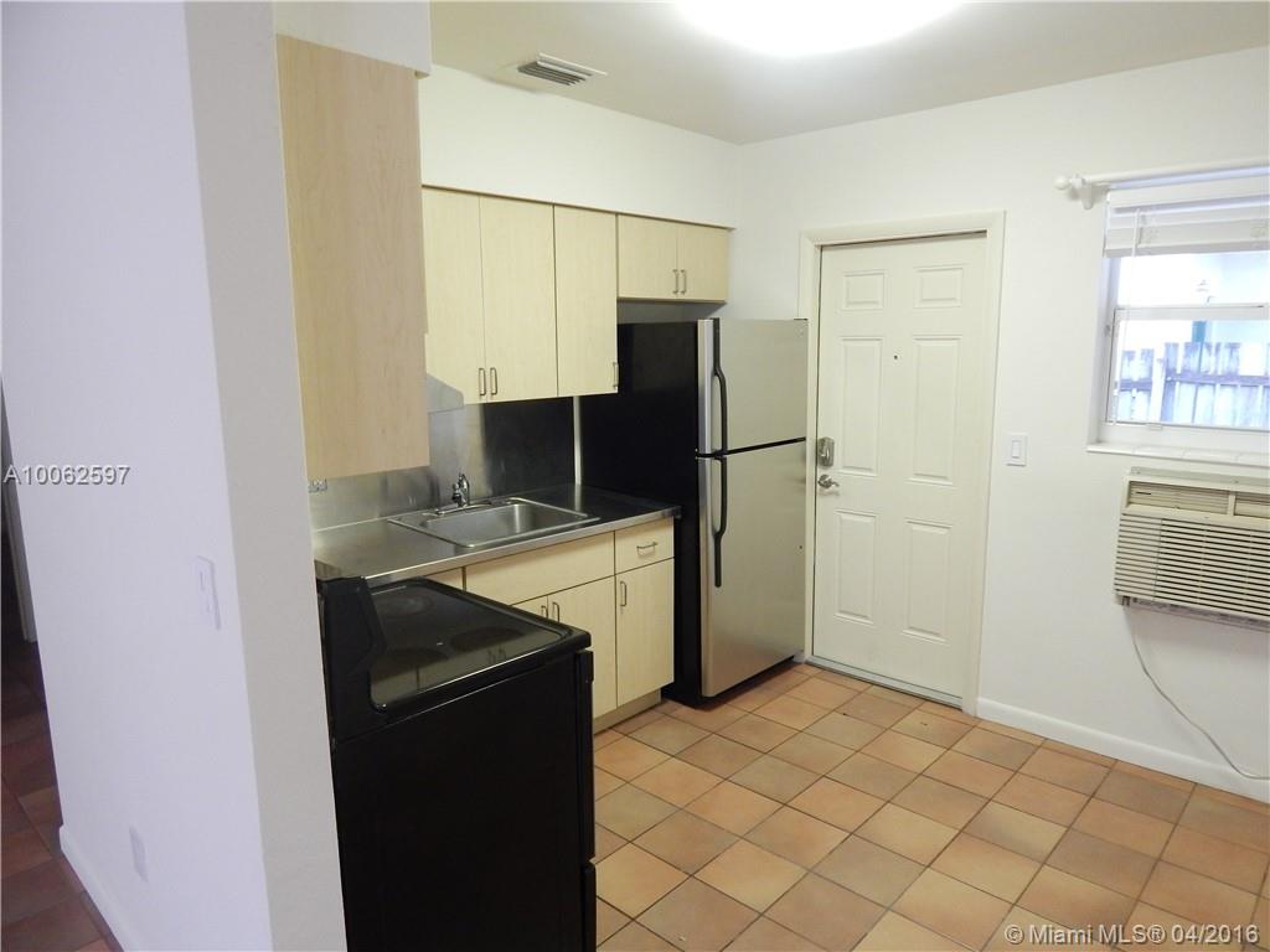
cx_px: 635
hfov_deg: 73.9
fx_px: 844
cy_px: 476
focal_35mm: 23
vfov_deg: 58.9
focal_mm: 4
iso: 400
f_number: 3
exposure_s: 1/25
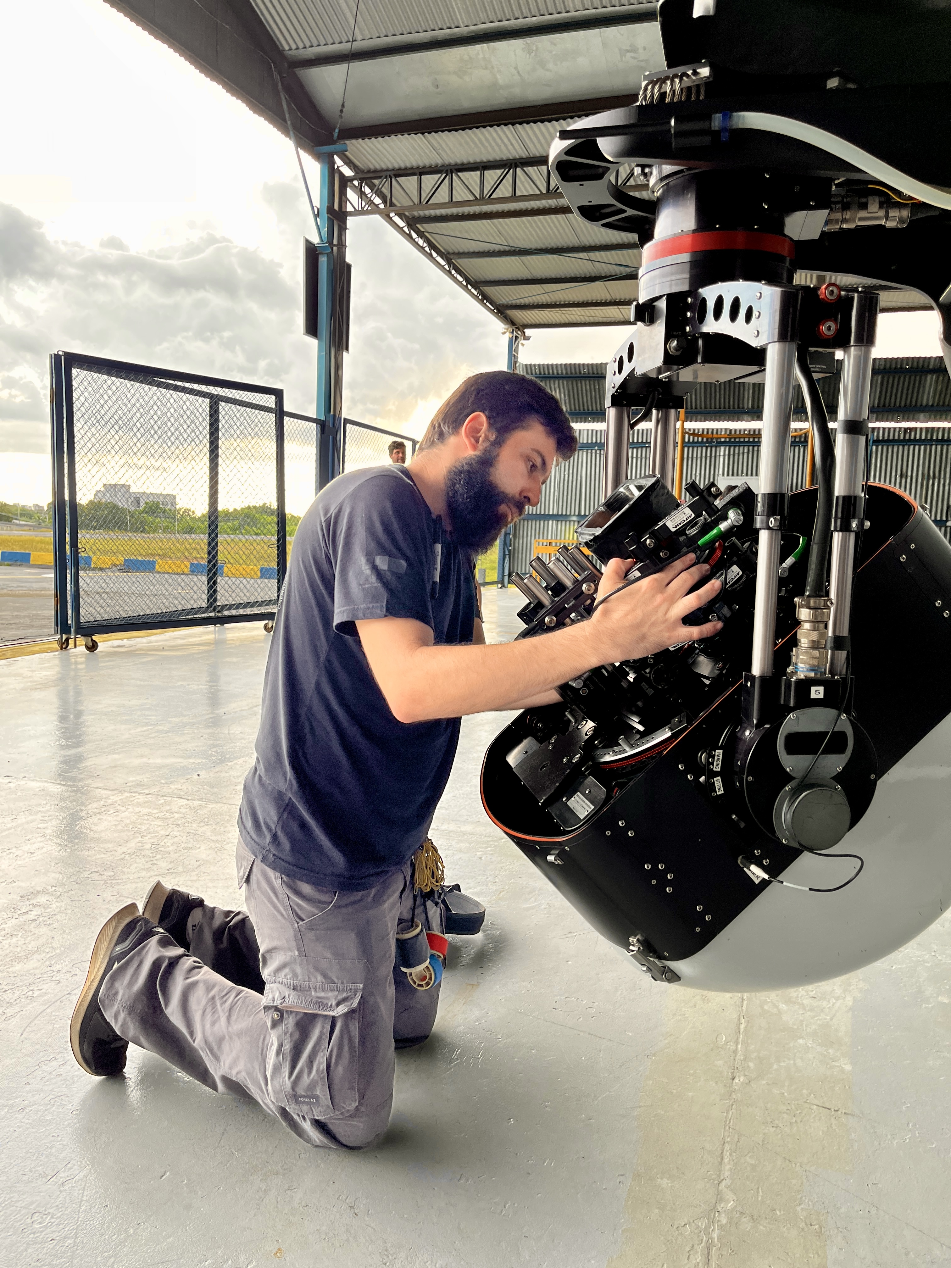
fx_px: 952
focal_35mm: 26
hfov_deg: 53.1
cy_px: 634
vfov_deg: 67.3
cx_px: 476
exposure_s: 1/166
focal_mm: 5.1
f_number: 1.6
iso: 50
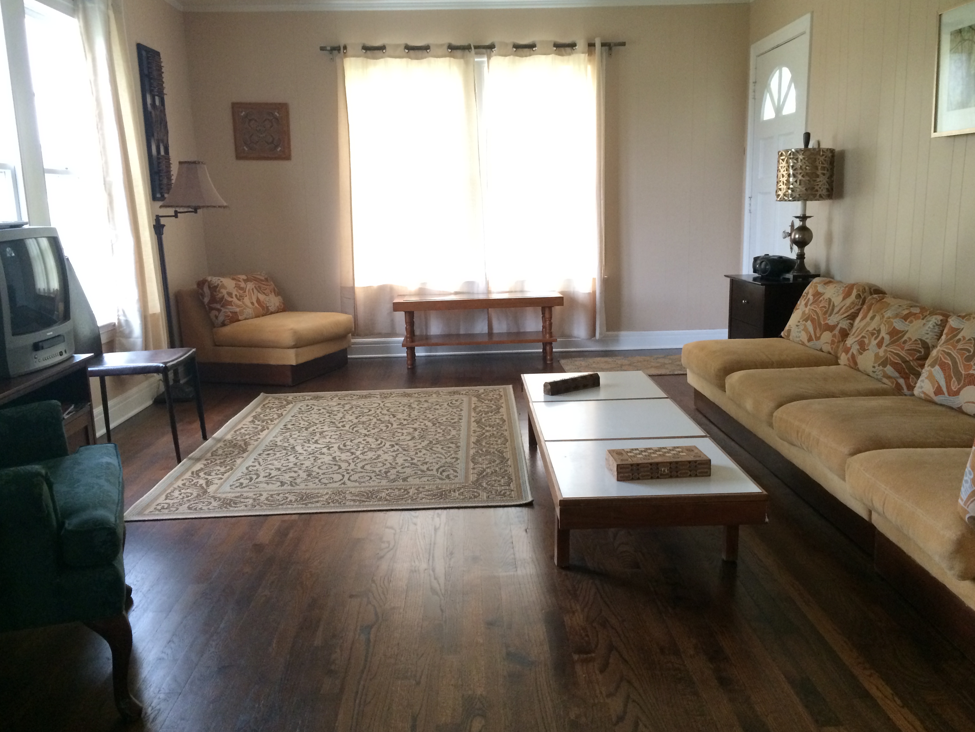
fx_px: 873
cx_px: 501
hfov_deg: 58.3
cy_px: 374
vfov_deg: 45.4
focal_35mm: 31
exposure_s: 1/30
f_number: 2.2
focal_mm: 4.12
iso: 250
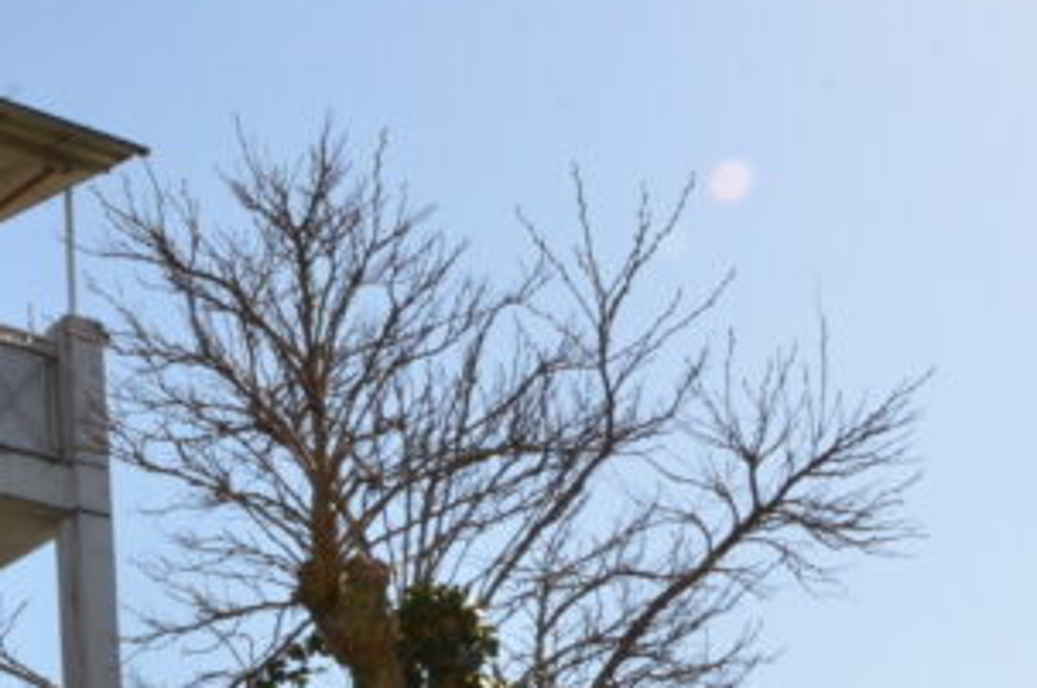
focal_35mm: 89
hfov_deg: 22.2
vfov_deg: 14.7
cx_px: 34
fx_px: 2560
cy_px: 890
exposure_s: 1/250
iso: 640
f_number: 22
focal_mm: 20
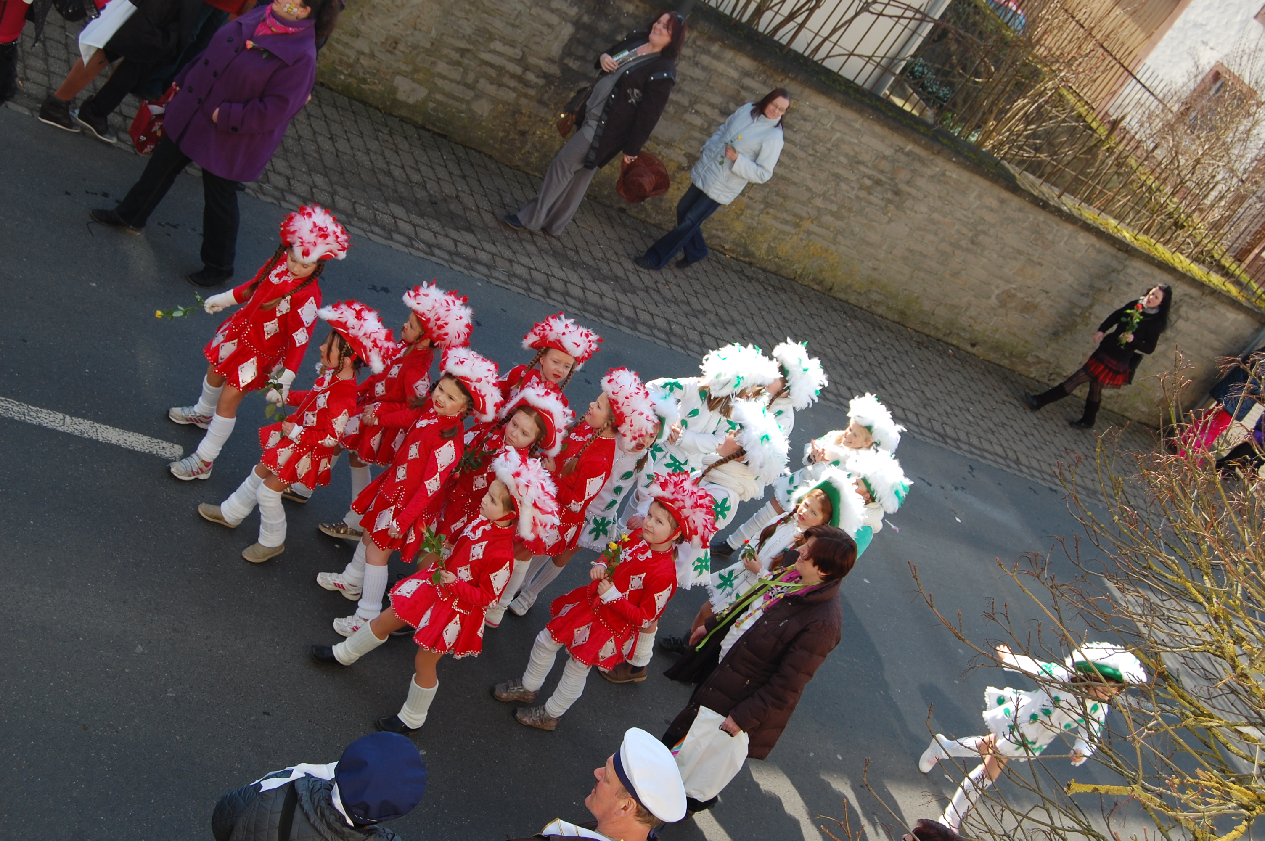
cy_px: 420
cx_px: 632
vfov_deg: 28.0
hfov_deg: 41.1
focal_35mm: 48
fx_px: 1685
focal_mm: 32
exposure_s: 1/200
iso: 200
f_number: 7.1
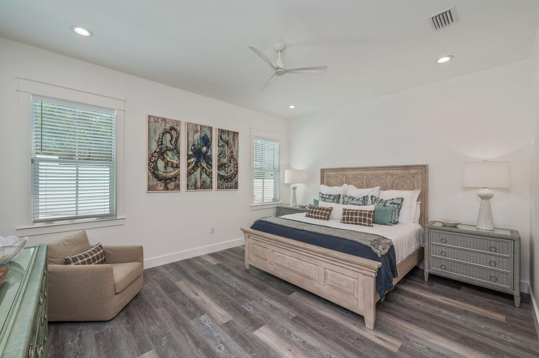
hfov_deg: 102.3
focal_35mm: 14
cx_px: 270
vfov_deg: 79.1
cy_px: 179
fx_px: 217
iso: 160
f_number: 9
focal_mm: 14.5
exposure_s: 1/30
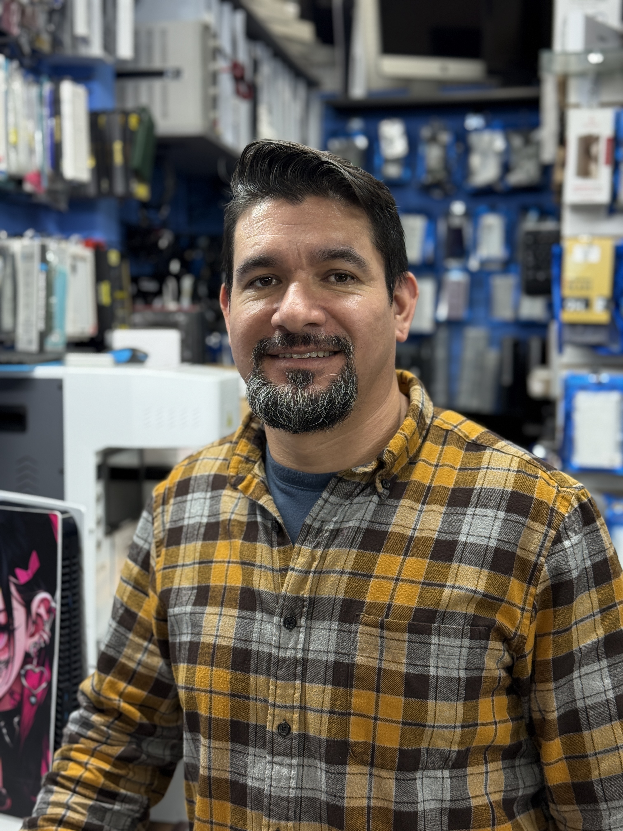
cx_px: 312
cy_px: 416
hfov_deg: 30.3
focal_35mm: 48
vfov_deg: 39.7
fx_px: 1152
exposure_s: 1/120
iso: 160
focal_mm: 6.76
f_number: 1.78
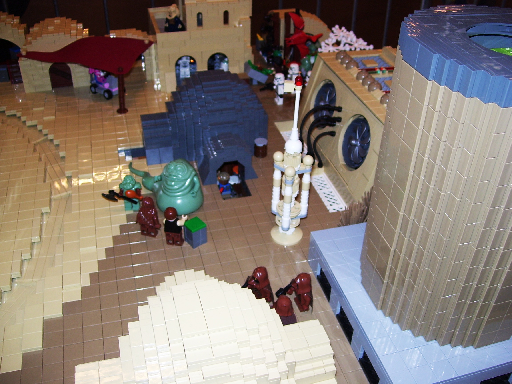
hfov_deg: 51.4
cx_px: 256
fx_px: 532
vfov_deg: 39.7
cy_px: 192
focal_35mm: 36
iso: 80
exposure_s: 1/60
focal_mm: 6
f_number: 2.7
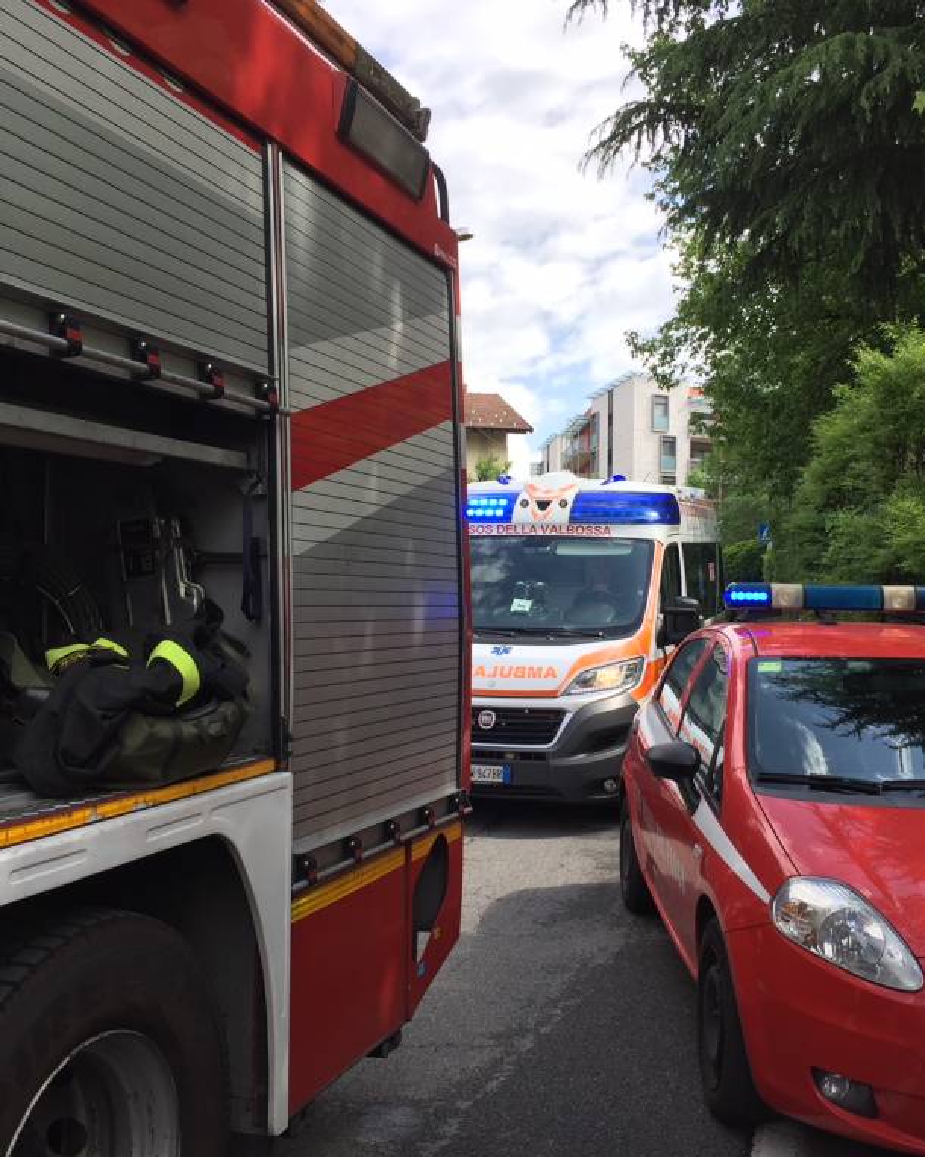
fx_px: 1301
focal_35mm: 38
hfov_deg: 39.0
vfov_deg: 47.9
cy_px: 581
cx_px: 534
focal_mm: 4.15
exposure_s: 1/628
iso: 32
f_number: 2.2
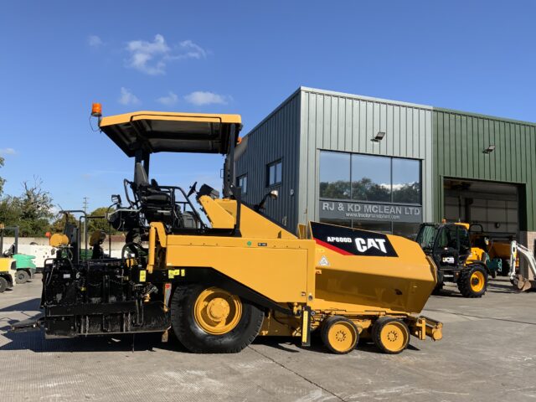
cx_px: 268
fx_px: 449
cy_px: 201
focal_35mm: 29
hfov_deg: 61.7
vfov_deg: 48.2
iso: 20
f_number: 1.8
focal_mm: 3
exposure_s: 1/2058
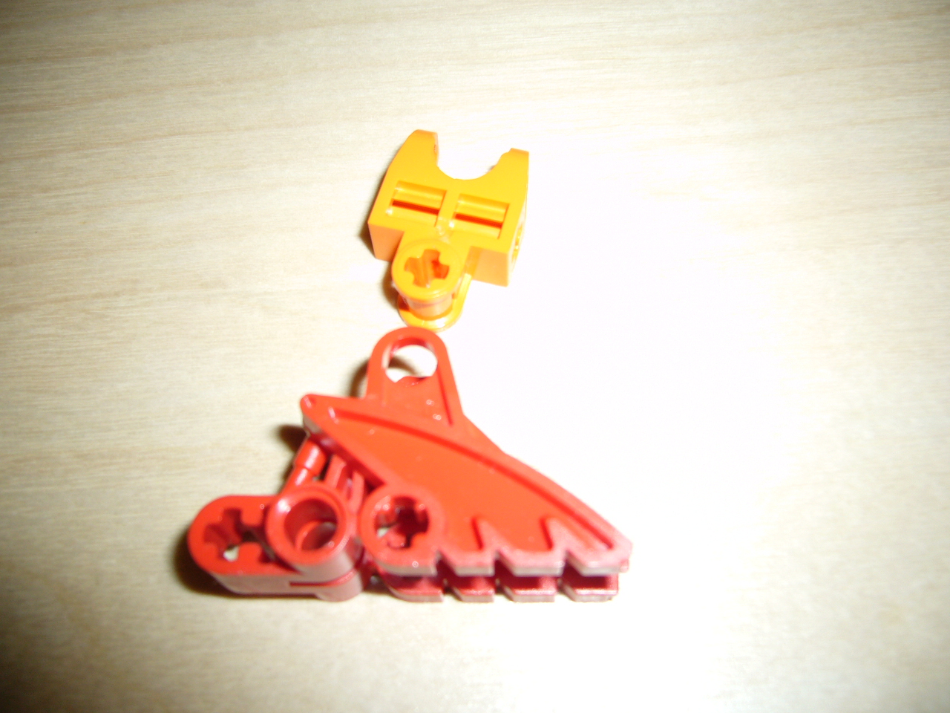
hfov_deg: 52.6
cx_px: 475
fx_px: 961
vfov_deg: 40.7
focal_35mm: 35
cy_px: 356
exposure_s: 1/30
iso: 100
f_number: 2.8
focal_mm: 5.8
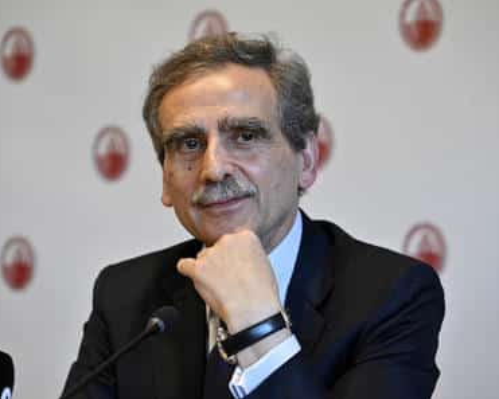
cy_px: 200
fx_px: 1847
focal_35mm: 125
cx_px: 250
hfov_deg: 15.4
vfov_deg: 12.3
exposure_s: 1/200
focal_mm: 110
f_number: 4.5
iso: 5000
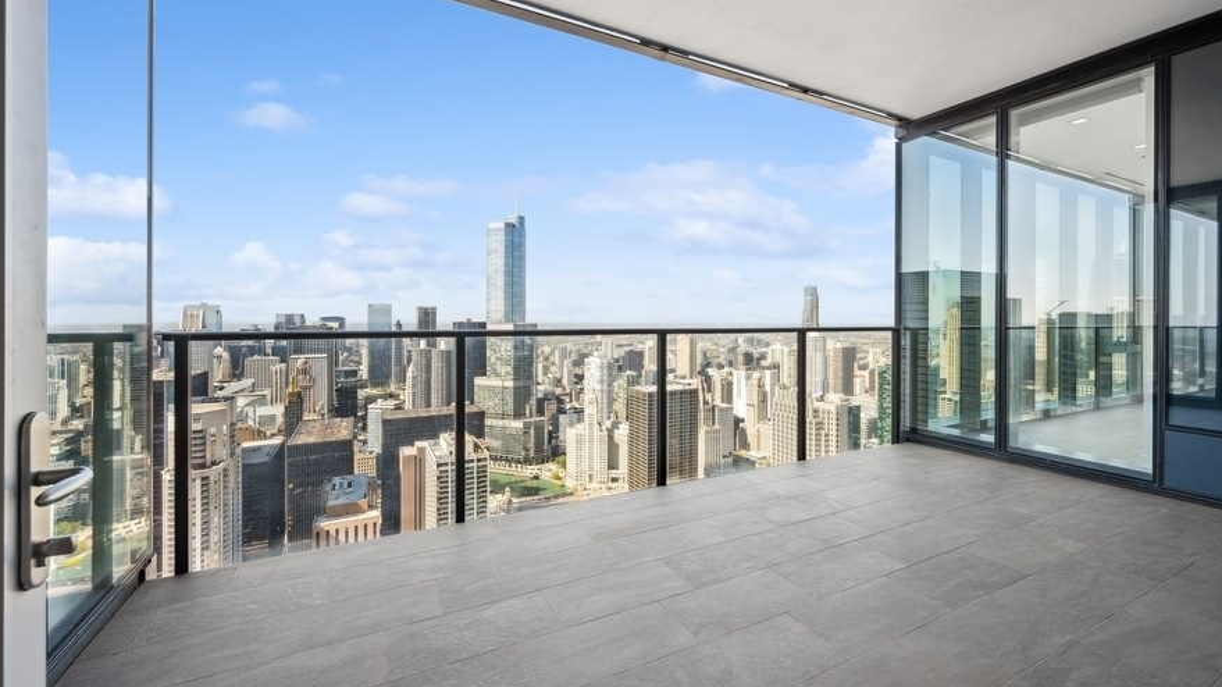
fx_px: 486
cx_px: 616
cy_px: 327
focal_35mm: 15
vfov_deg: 70.5
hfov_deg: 103.0
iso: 320
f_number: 8
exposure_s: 1/160
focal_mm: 14
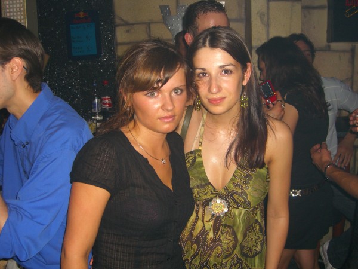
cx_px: 179
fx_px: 393
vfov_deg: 37.7
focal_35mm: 38
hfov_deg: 49.0
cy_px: 134
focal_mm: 7.9
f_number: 2.8
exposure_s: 1/60
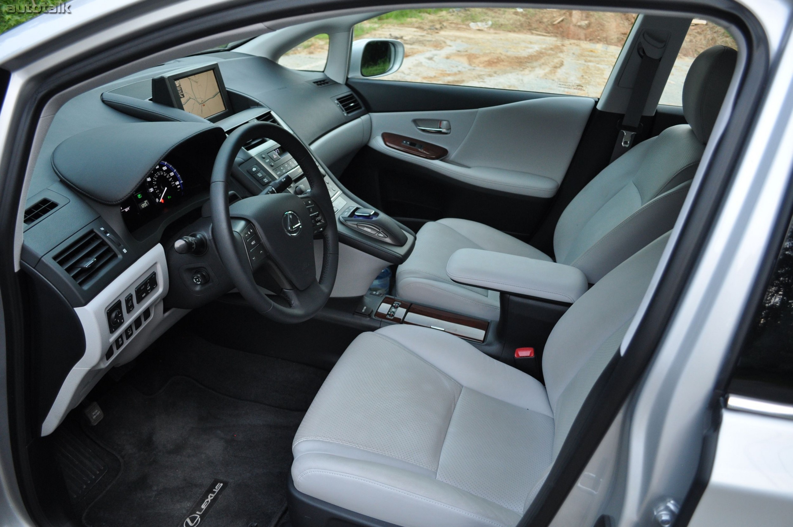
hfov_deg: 67.4
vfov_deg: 47.8
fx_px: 594
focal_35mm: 27
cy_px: 264
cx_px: 396
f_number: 4
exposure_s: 1/60
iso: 720
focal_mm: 18
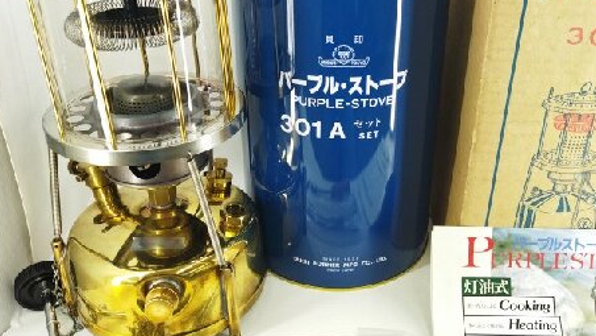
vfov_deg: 30.4
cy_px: 153
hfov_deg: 51.3
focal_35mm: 39
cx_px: 357
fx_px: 616
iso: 100
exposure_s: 1/121
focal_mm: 4.71
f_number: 1.79
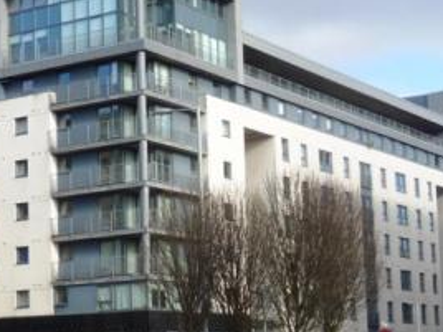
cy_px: 192
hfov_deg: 21.2
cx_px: 136
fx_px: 1177
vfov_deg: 16.1
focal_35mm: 92
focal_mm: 5
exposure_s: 1/320
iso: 80
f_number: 3.4
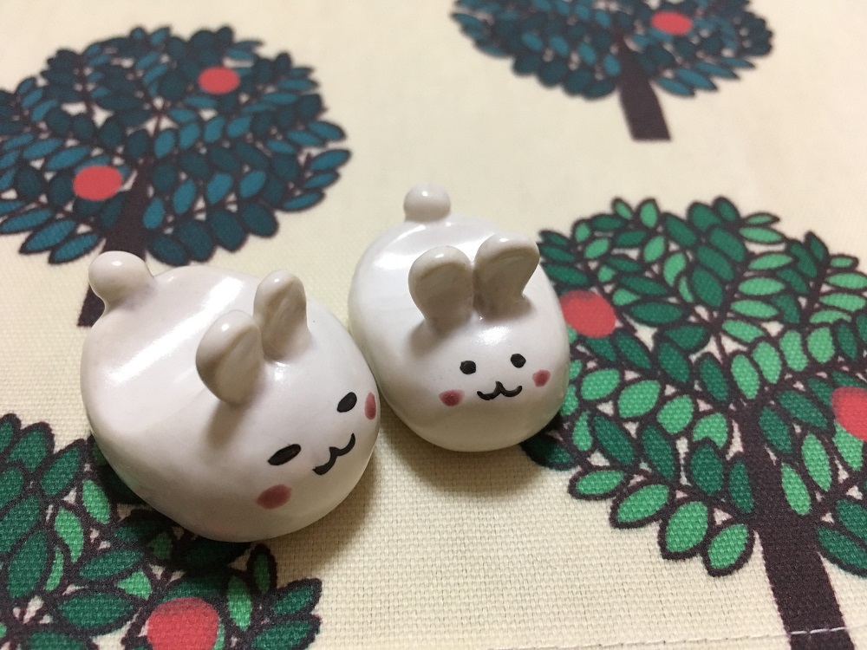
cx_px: 434
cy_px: 325
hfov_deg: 61.7
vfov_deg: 48.2
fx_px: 726
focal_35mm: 29
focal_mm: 4.15
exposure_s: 1/20
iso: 200
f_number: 2.2
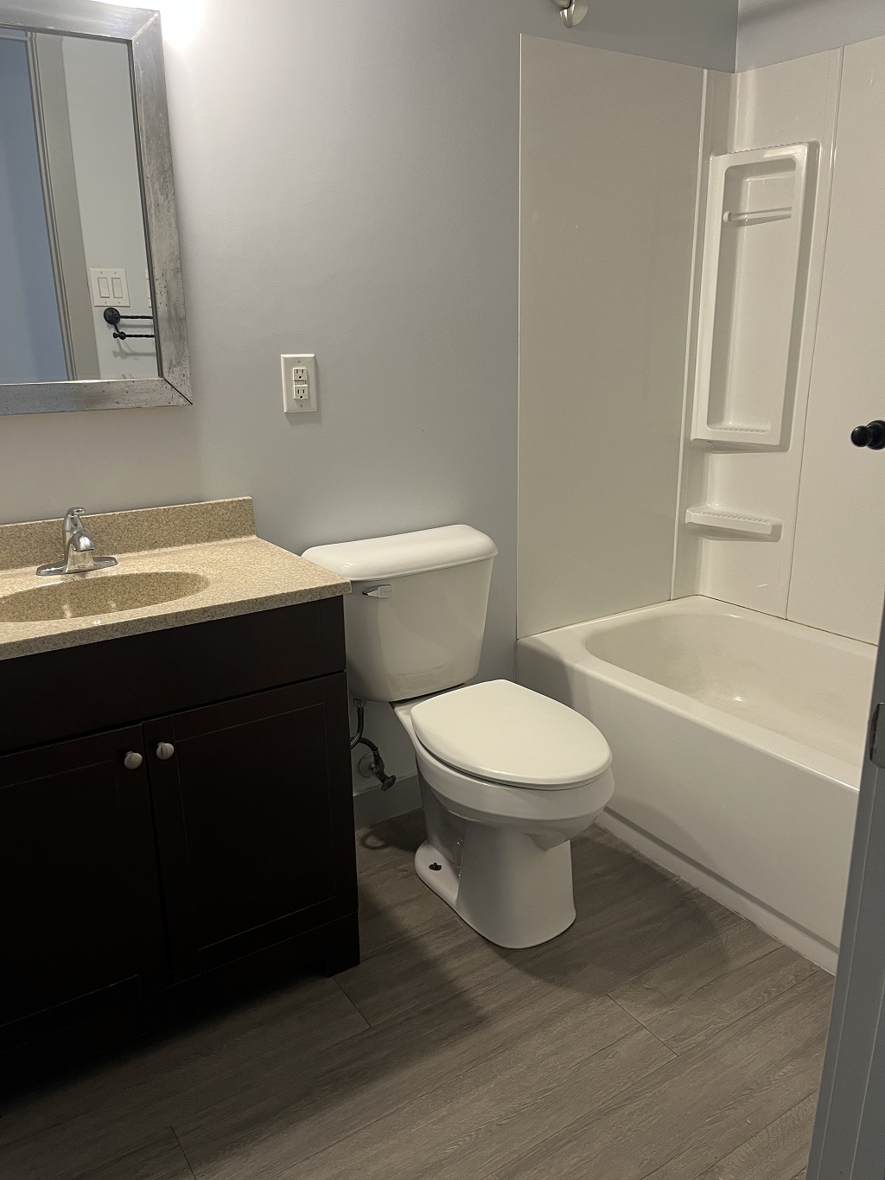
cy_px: 590
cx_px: 442
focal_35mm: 26
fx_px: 886
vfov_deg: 67.3
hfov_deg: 53.1
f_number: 1.6
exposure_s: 1/60
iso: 160
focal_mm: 5.1
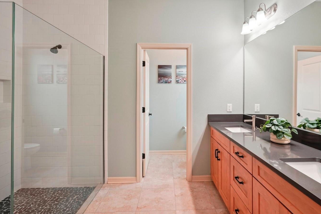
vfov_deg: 64.2
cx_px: 173
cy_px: 92
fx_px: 169
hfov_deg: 86.7
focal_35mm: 19
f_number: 8
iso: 400
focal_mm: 16
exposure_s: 1/20
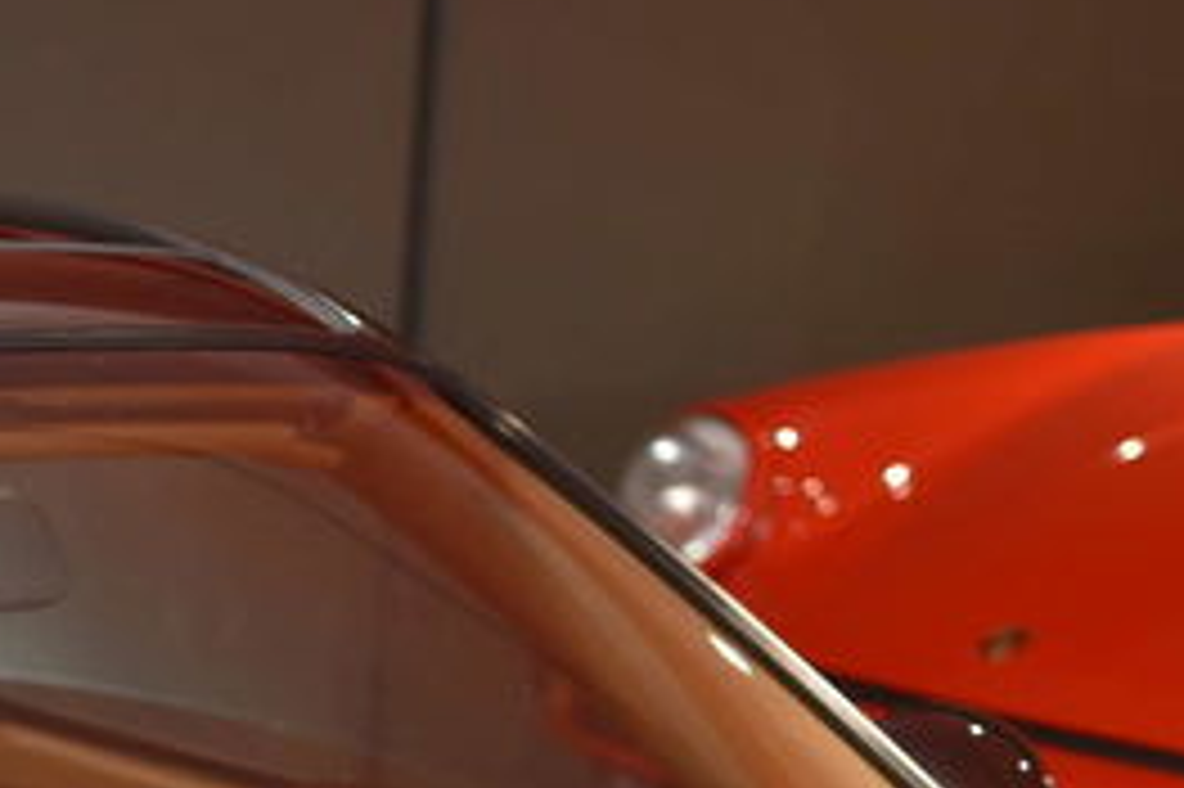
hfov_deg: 12.9
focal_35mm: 153
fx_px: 5044
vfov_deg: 8.8
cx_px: -365
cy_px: 1081
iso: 800
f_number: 2
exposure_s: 1/60
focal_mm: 35
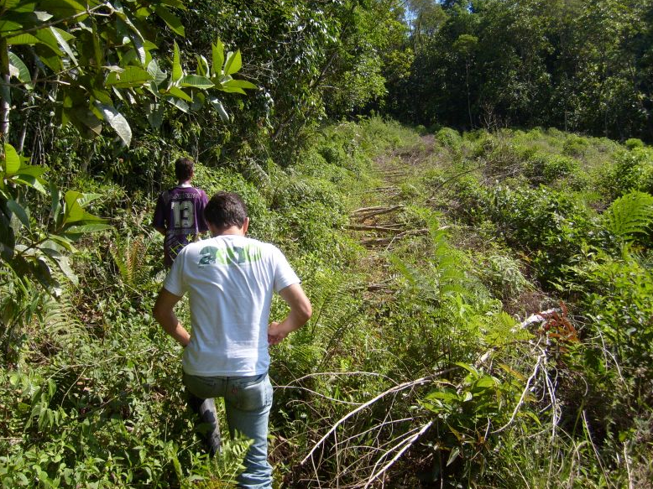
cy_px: 241
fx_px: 679
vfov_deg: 39.6
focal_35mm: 36
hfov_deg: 51.4
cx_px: 332
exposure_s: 1/180
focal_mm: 5.8
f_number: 7.1
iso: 80
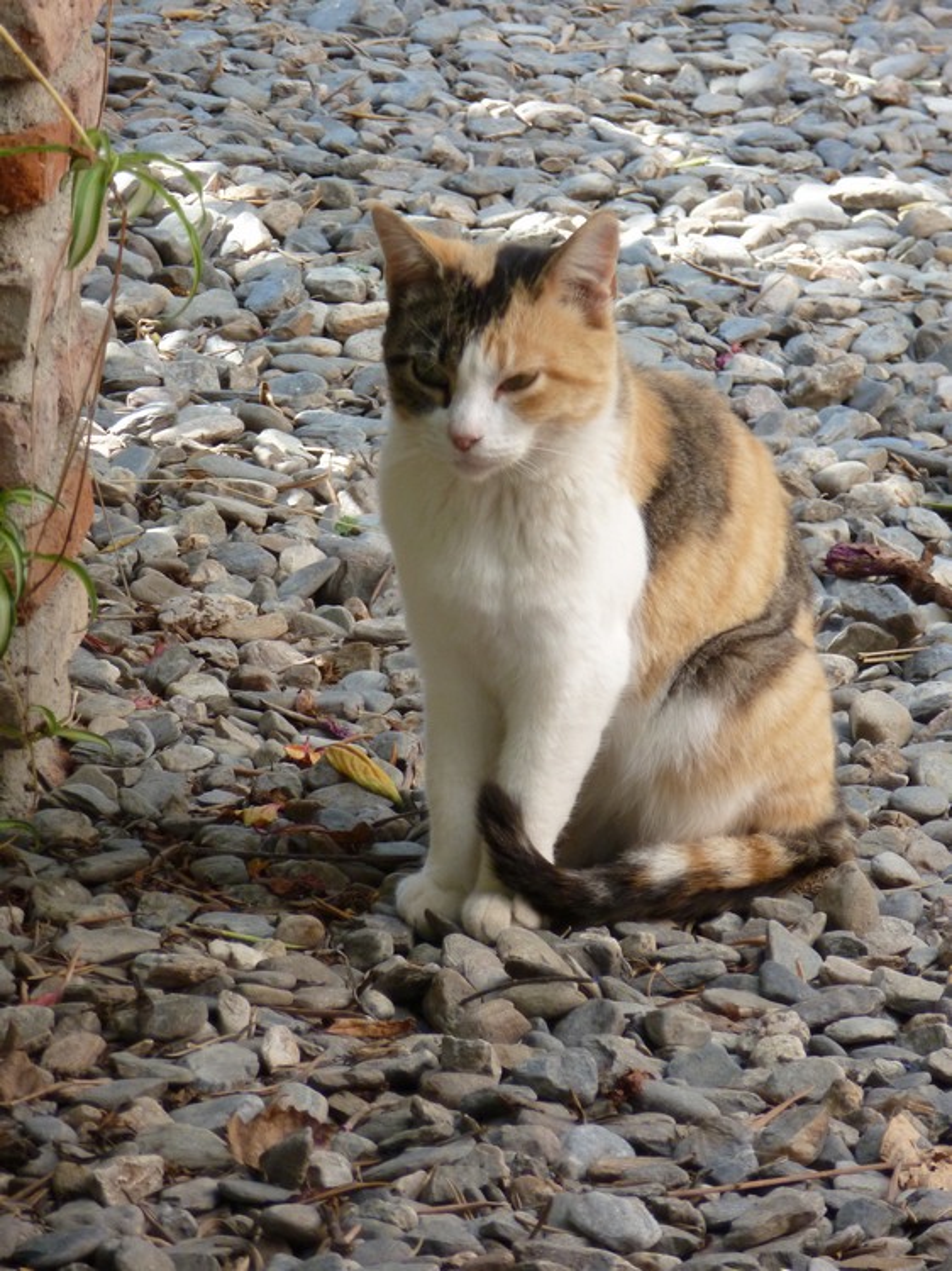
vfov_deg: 4.8
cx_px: 476
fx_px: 15153
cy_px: 636
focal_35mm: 413
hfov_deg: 3.6
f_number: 5.9
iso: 200
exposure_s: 1/125
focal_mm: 68.8
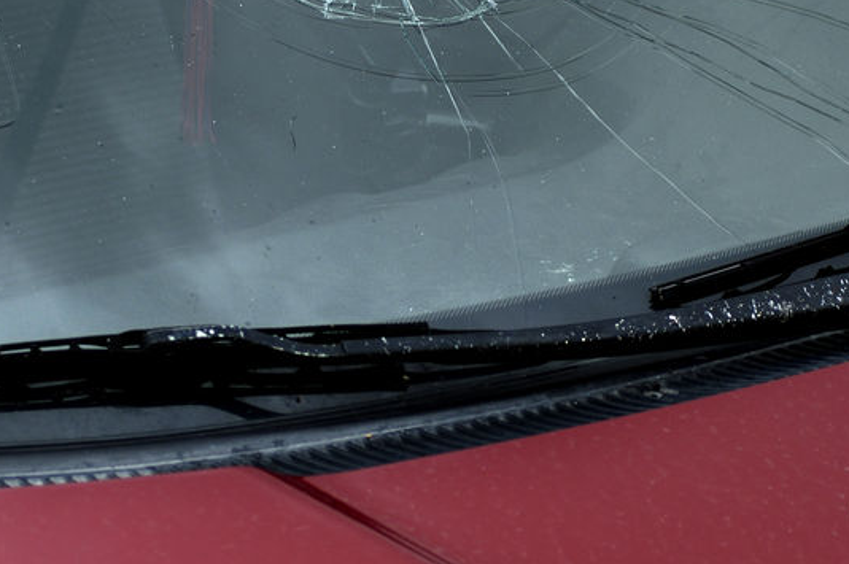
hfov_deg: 12.3
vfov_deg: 8.2
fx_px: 3935
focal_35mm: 167
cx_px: 476
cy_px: 187
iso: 200
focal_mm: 70
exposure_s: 1/160
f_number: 5
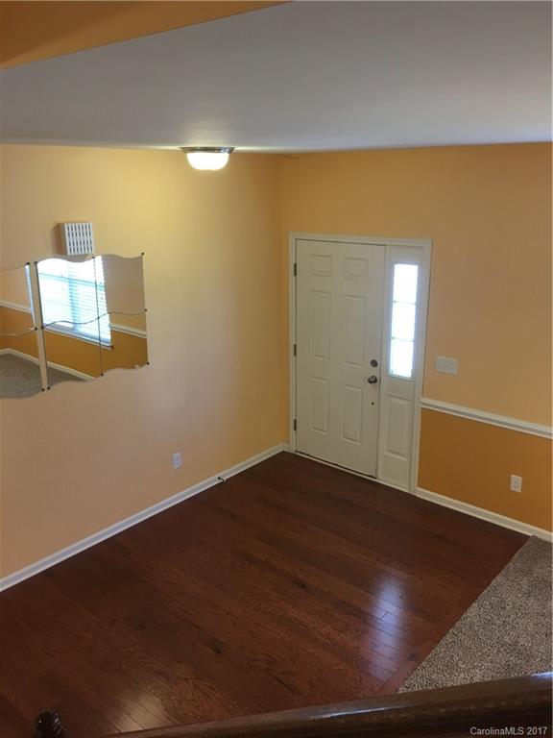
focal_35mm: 29
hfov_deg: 48.2
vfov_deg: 61.7
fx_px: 618
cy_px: 369
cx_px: 276
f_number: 2.2
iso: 64
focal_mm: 4.15
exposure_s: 1/30
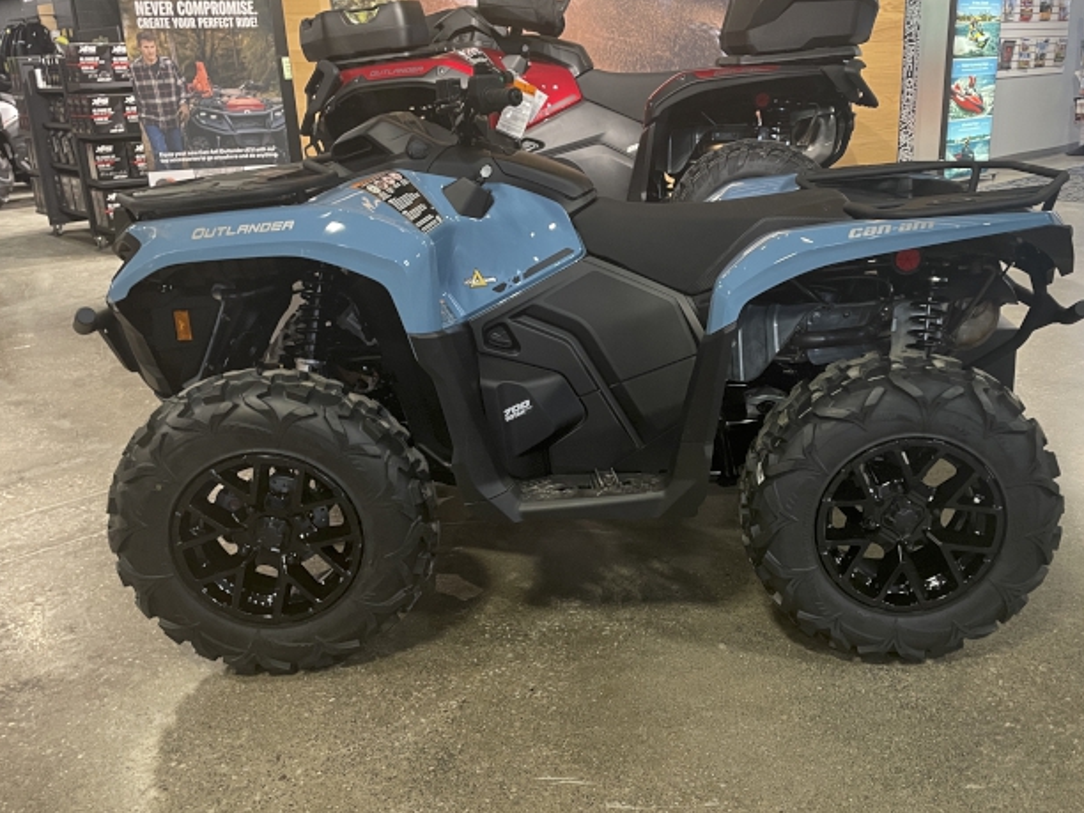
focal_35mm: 34
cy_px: 391
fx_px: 1065
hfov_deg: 53.8
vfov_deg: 41.8
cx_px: 622
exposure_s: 1/60
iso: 320
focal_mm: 4.2
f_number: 1.6
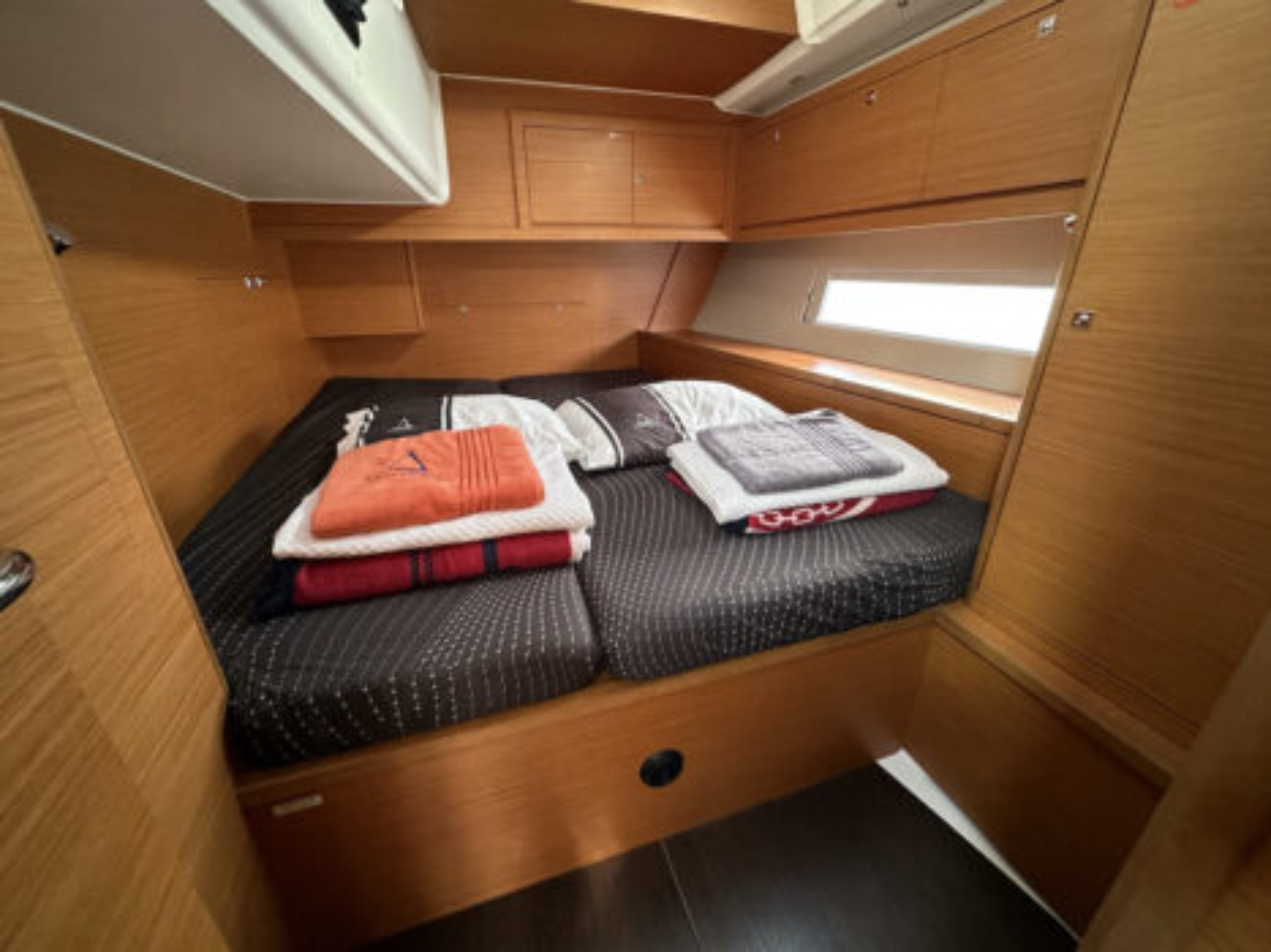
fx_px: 514
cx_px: 636
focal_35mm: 14
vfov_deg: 85.6
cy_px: 476
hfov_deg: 102.1
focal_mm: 2.22
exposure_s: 1/60
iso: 800
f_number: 2.2
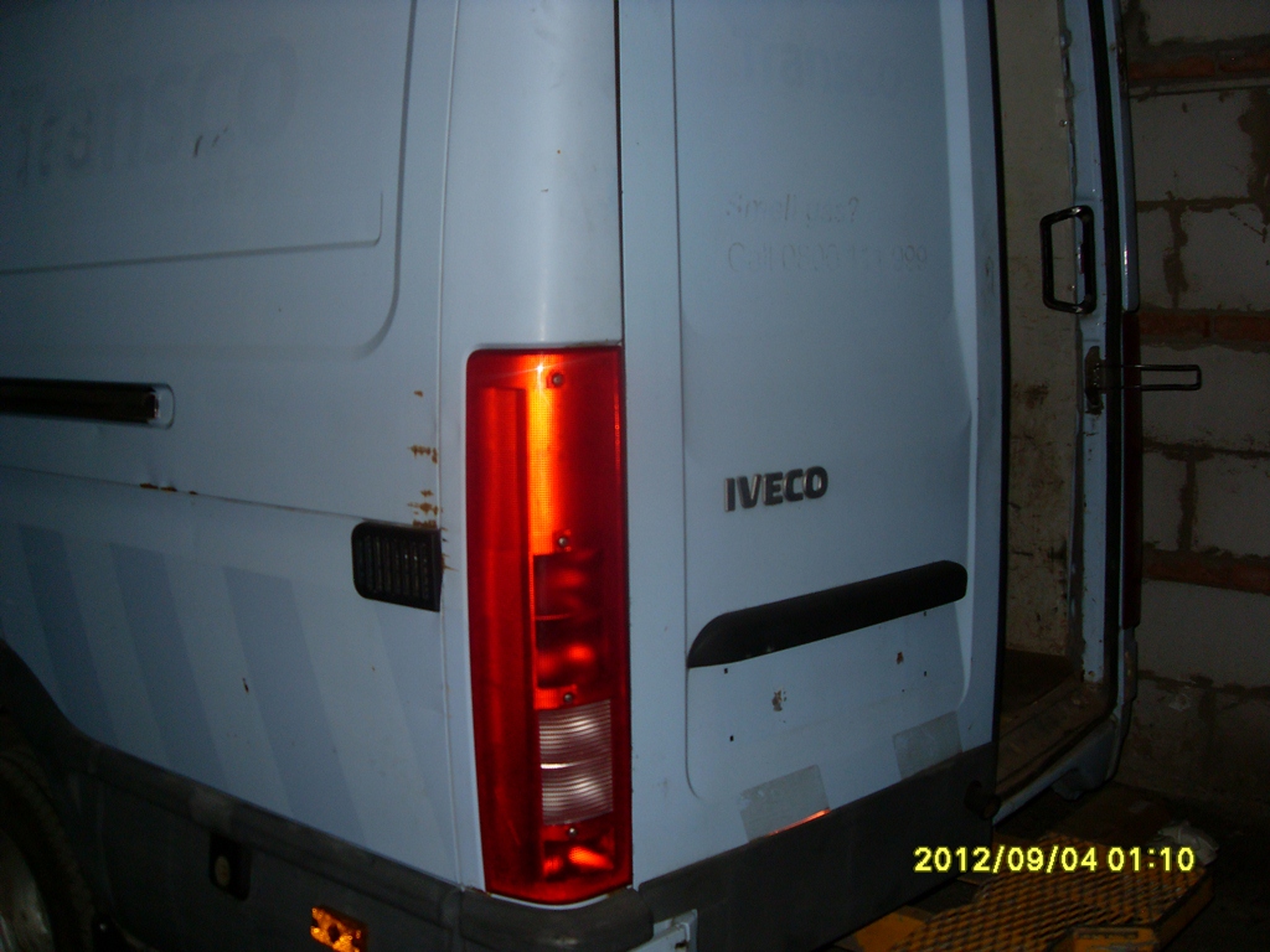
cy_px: 476
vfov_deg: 38.7
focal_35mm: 37
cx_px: 635
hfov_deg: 50.1
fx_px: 1357
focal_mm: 6.3
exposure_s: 1/45
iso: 100
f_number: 2.8
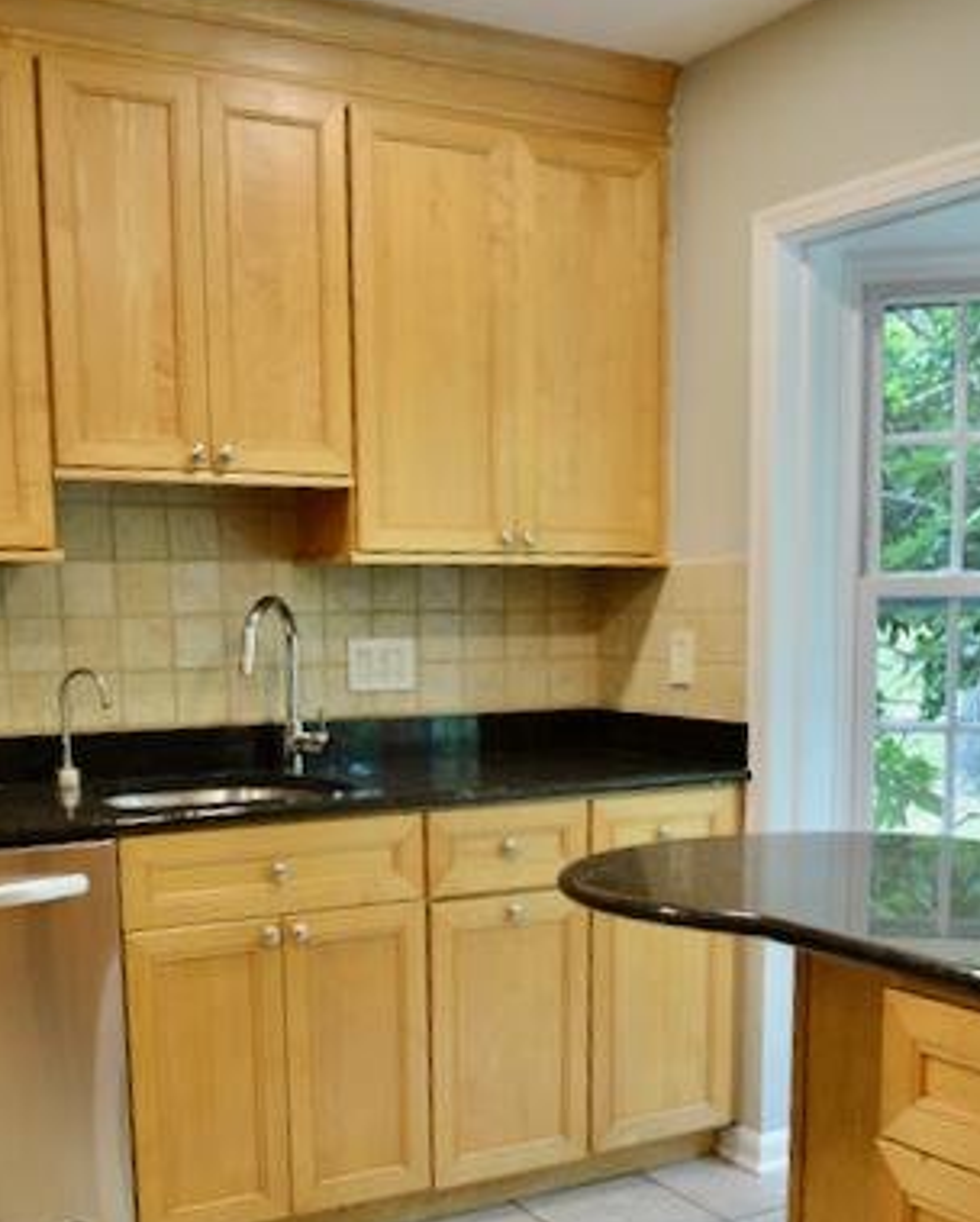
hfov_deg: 39.2
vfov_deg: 46.1
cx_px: 521
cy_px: 929
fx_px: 1375
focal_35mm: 38
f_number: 3.5
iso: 100
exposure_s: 1/15
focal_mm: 24
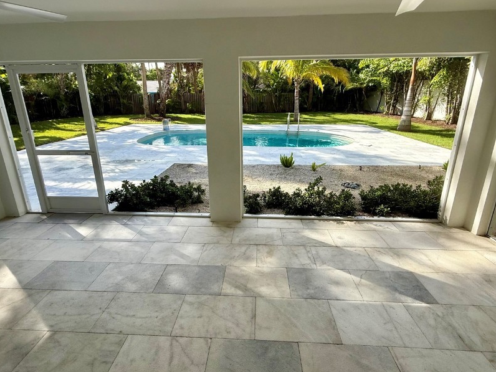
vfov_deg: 71.4
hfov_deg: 87.8
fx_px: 258
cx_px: 246
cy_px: 168
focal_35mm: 18
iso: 64
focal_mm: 2.22
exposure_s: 1/549
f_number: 2.2
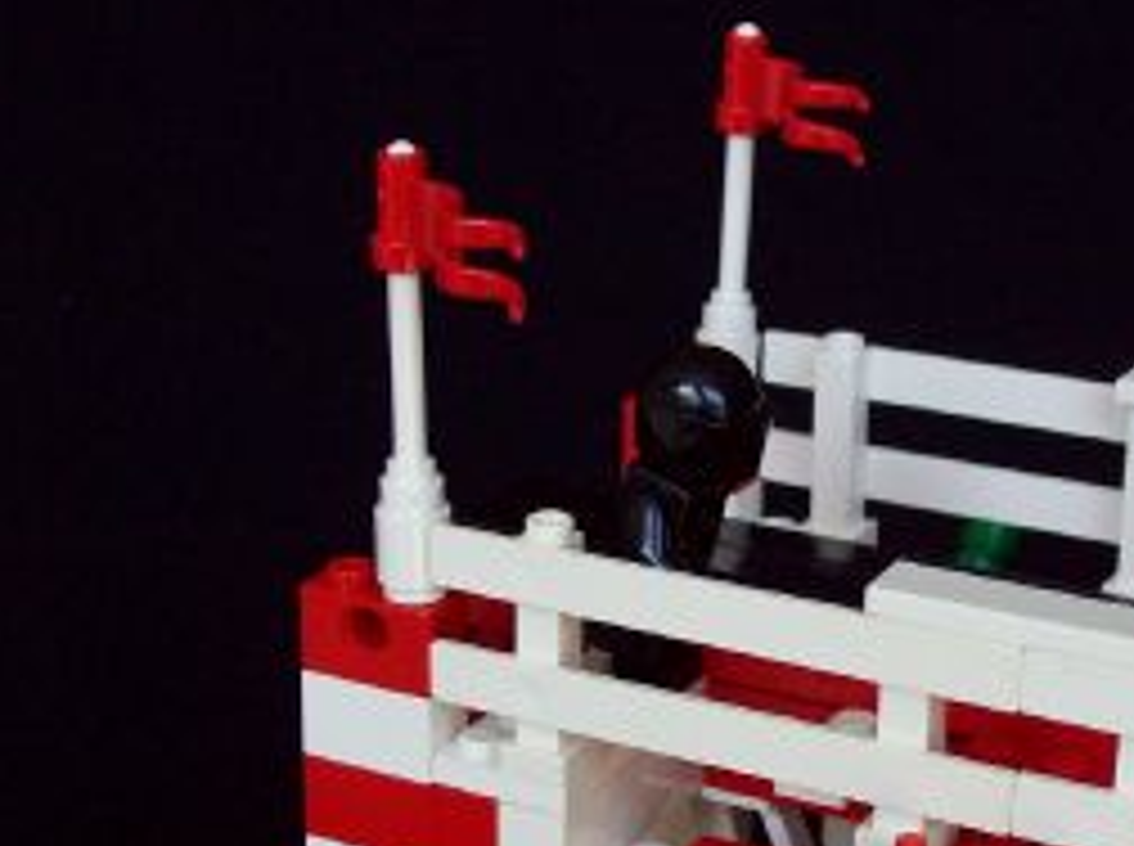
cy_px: 560
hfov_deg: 22.0
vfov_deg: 16.5
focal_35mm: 89
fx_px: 2910
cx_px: 738
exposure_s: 1/55.2
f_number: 3.4
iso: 134
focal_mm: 9.4
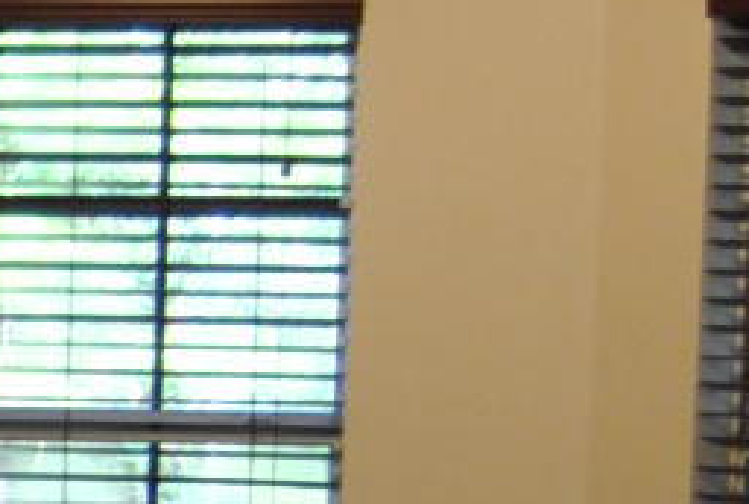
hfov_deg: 8.9
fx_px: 4254
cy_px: 861
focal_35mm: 204
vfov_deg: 6.6
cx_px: -1194
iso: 360
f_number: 3.5
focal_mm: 18
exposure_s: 1/30
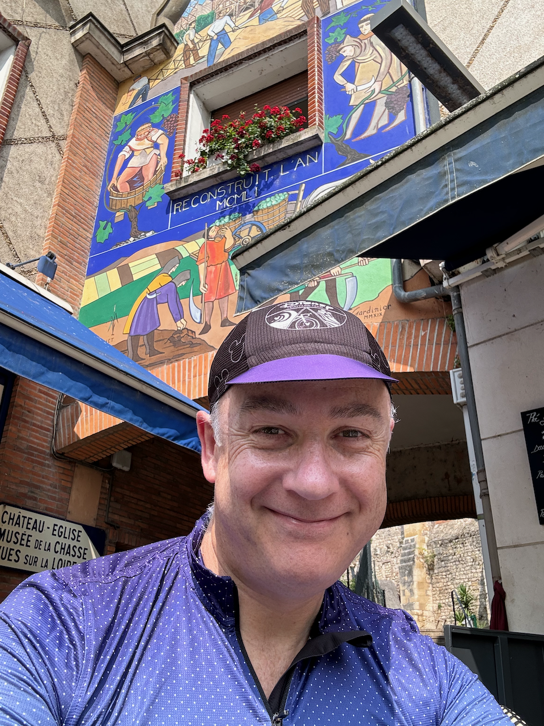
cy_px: 363
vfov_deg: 60.0
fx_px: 629
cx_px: 272
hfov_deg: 46.8
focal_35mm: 30
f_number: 1.9
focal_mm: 2.69
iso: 25
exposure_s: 1/447
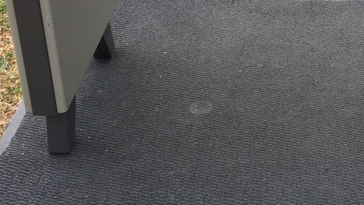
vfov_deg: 14.5
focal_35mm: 81
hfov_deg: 25.7
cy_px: -34
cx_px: 292
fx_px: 782
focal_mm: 4.15
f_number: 2.2
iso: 32
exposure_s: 1/471
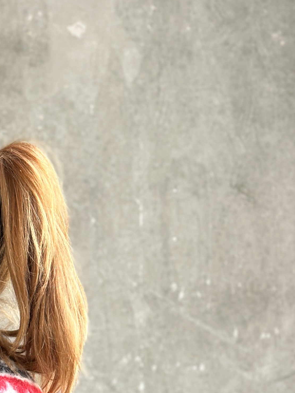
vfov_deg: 14.6
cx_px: -102
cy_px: 488
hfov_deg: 11.1
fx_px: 1477
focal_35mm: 130
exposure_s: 1/109
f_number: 1.78
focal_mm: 6.86
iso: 125
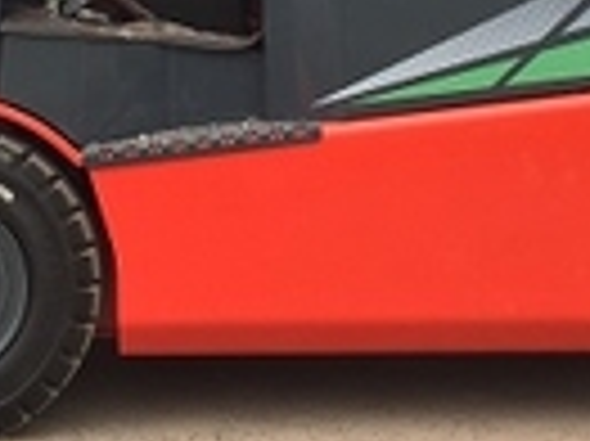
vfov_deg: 13.4
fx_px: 1805
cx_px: 113
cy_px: -140
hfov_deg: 18.4
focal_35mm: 106
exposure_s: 1/359
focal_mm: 4.15
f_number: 2.2
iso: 32
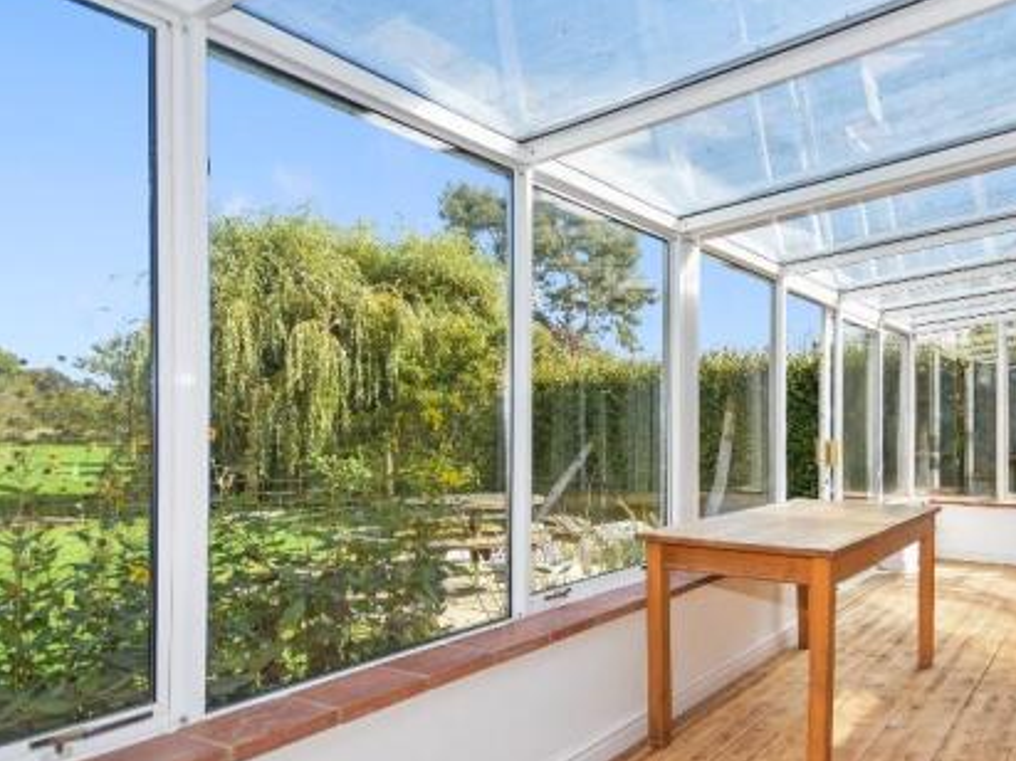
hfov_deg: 69.0
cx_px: 765
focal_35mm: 23
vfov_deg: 58.6
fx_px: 675
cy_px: 439
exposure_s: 1/800
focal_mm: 10
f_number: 4
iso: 100
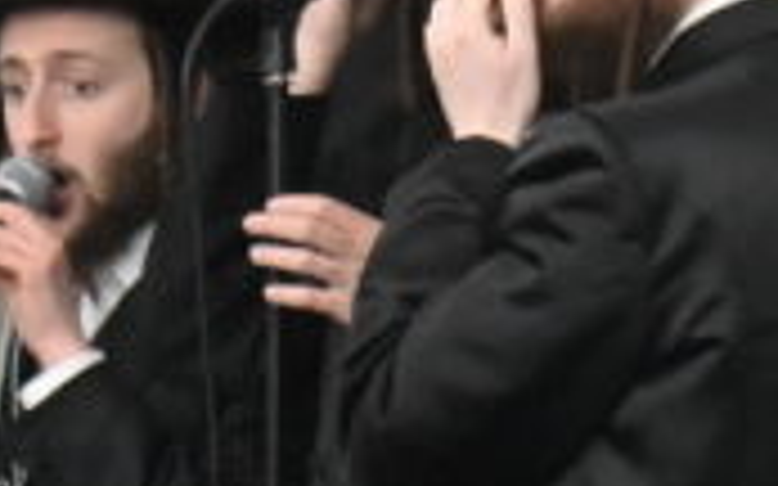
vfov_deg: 1.2
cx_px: 1214
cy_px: 324
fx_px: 23061
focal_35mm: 1088
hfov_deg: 1.9
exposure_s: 1/200
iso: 1250
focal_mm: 120
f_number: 4
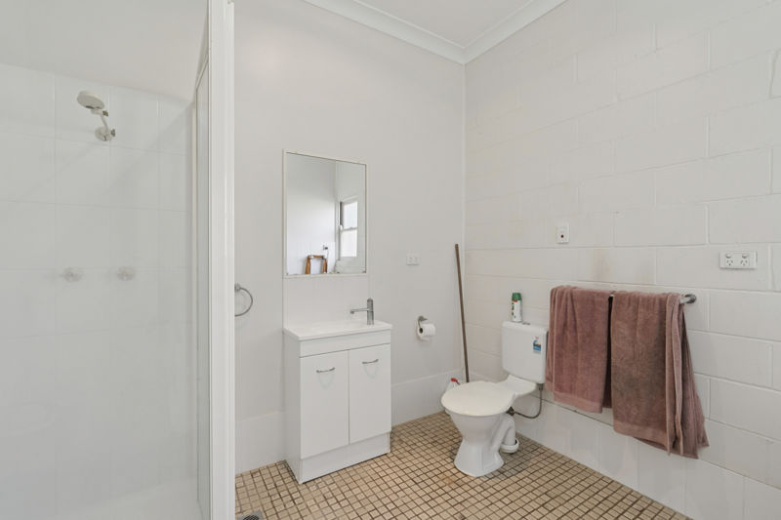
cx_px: 390
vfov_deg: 72.0
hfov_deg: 95.0
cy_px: 260
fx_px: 358
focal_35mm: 16
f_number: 7.1
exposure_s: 1/40
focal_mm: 16.5
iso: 800
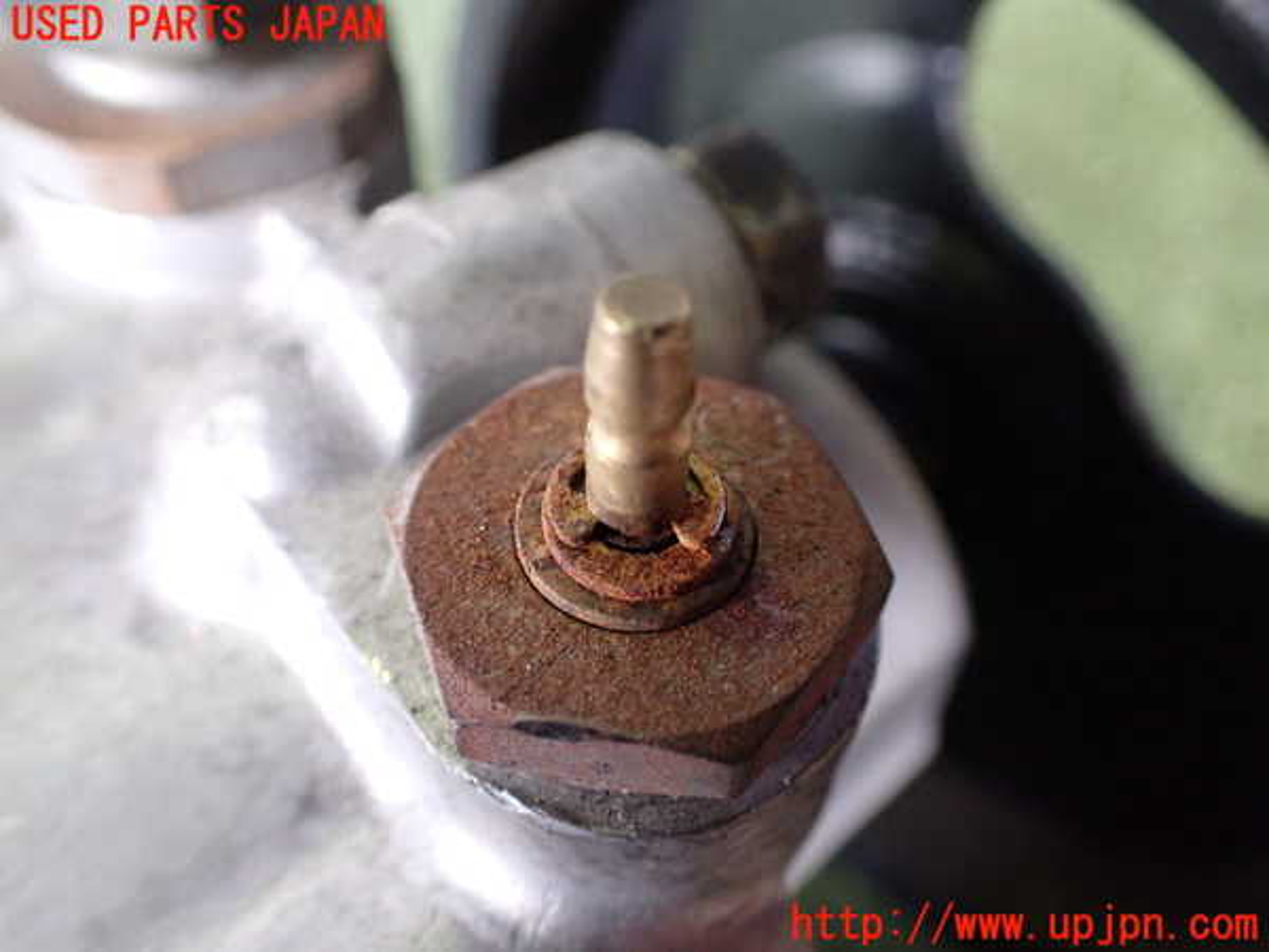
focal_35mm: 30
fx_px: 1100
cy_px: 476
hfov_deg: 60.0
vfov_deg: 46.8
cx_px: 634
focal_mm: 5.4
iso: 800
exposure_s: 1/40
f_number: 2.3
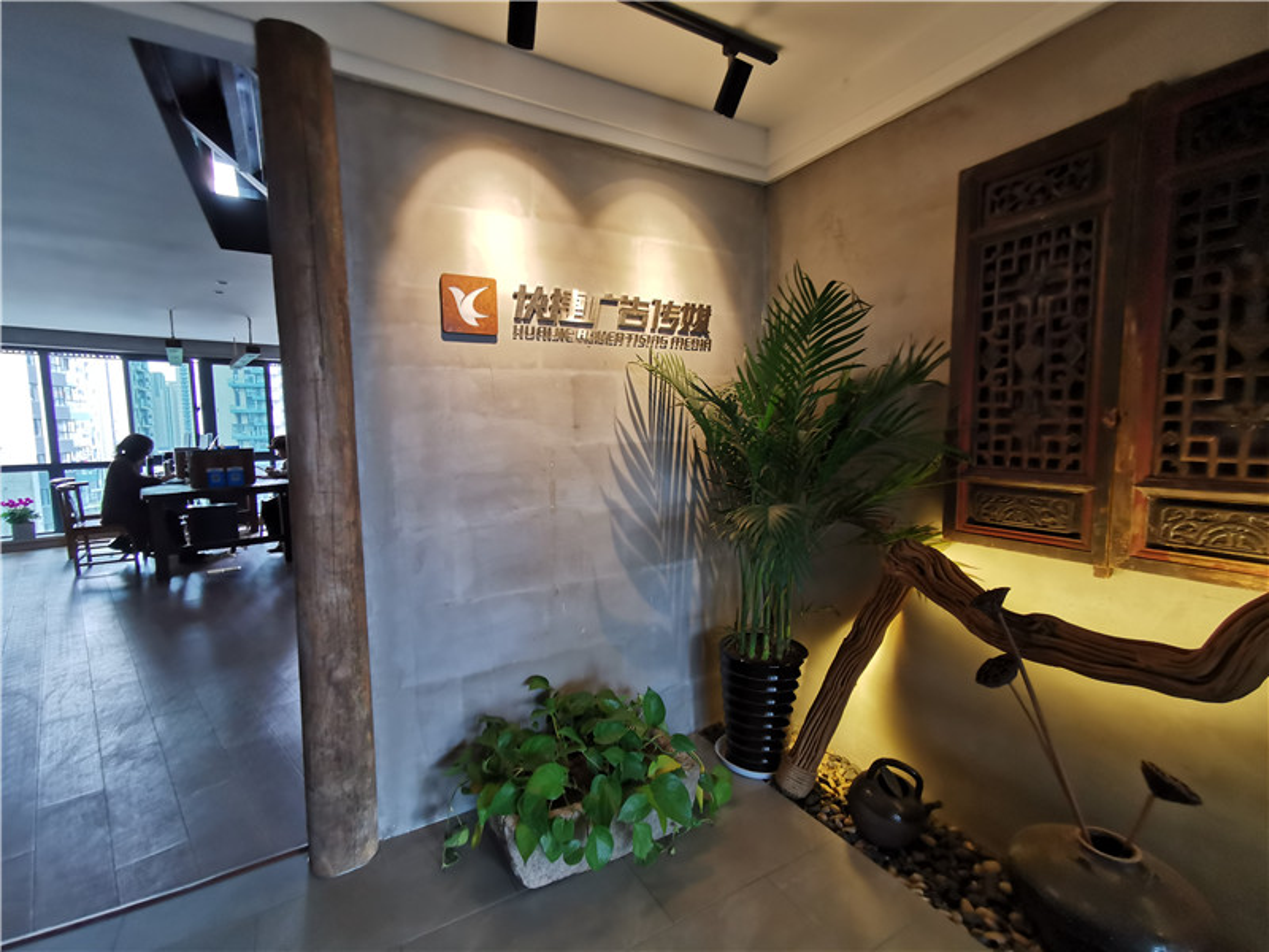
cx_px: 634
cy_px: 476
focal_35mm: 16
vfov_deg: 78.1
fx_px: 587
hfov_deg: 94.5
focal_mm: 2.35
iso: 160
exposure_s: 1/50
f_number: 2.2
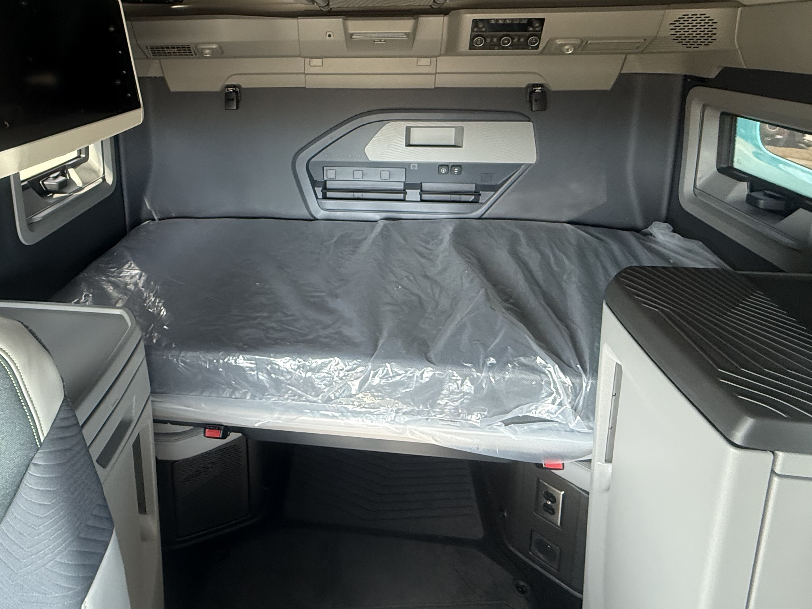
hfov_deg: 72.7
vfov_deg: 56.0
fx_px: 540
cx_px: 304
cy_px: 152
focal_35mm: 23
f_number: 2.2
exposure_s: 1/60
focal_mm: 2.22
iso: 400
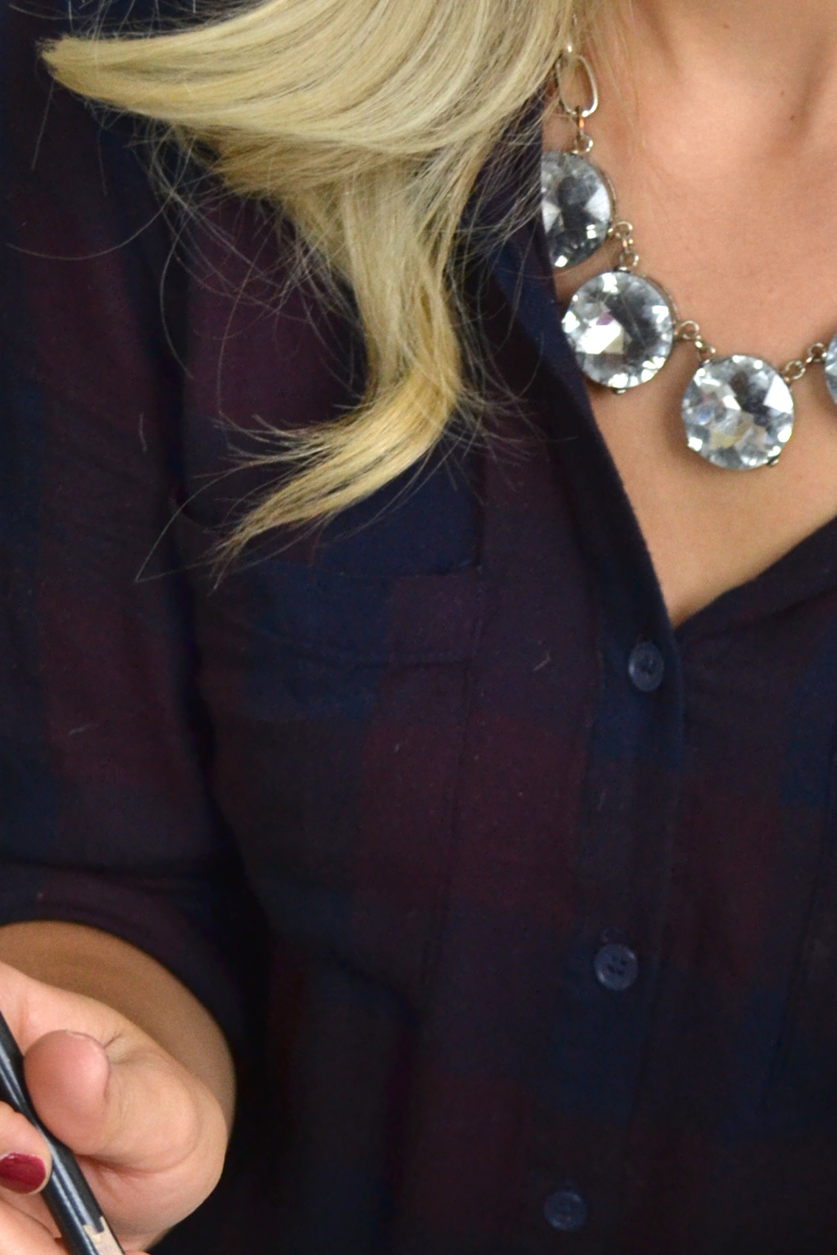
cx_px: 612
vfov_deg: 19.4
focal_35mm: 101
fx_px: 3522
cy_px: 1342
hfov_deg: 13.5
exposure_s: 1/125
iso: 800
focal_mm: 30
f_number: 5.6
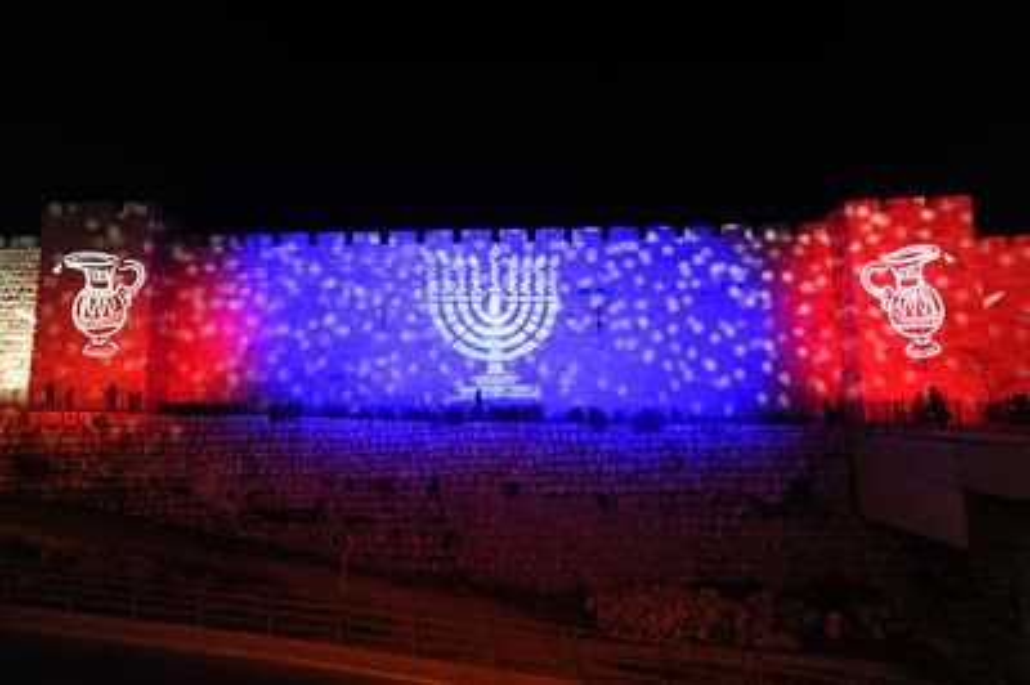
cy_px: 342
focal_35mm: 20
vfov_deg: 61.8
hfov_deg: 84.0
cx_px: 515
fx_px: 572
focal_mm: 20
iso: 1250
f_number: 2.8
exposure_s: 1/30
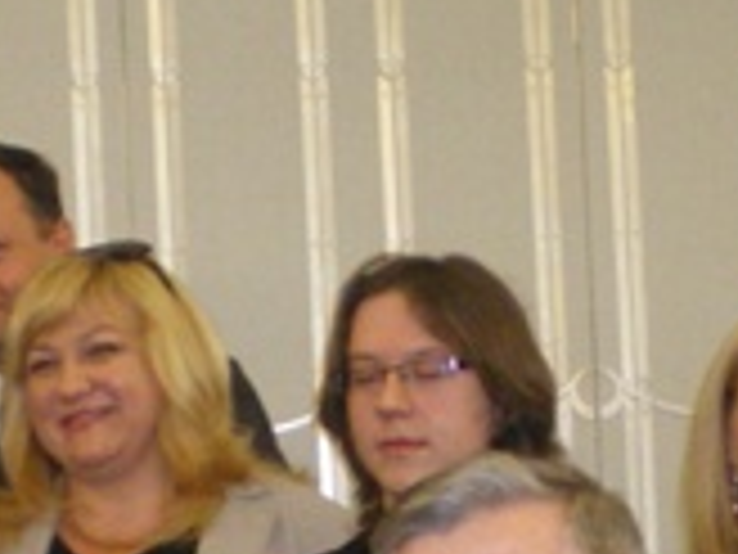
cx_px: 212
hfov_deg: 14.2
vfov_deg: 10.6
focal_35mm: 139
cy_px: 559
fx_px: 2963
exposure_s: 1/50
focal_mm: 6.3
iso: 400
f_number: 3.1
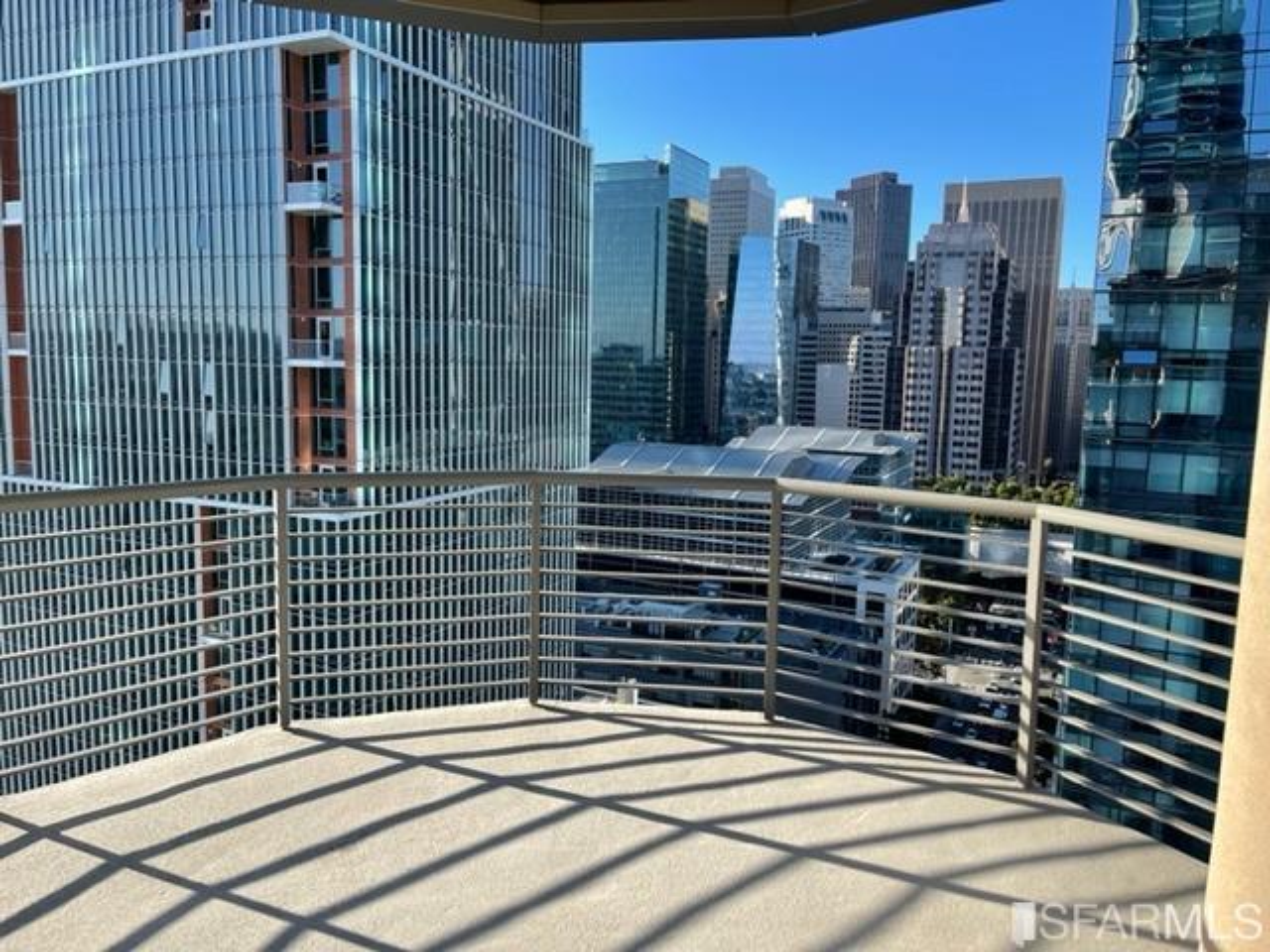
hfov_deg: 67.3
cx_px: 635
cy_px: 476
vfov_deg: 53.1
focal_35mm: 26
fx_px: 954
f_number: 1.6
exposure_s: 1/1078
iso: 32
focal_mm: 5.1
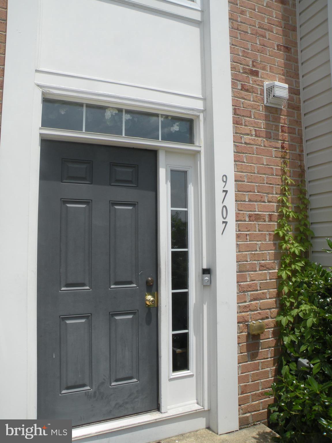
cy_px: 222
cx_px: 166
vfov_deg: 65.3
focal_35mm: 27
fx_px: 345
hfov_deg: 51.4
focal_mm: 4.7
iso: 64
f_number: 7.1
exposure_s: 1/278
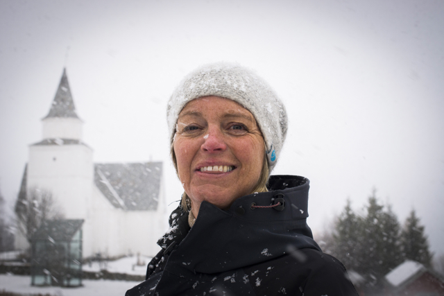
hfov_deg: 39.6
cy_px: 148
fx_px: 617
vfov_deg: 27.0
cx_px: 222
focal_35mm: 50
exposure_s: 1/320
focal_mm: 50
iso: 800
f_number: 8
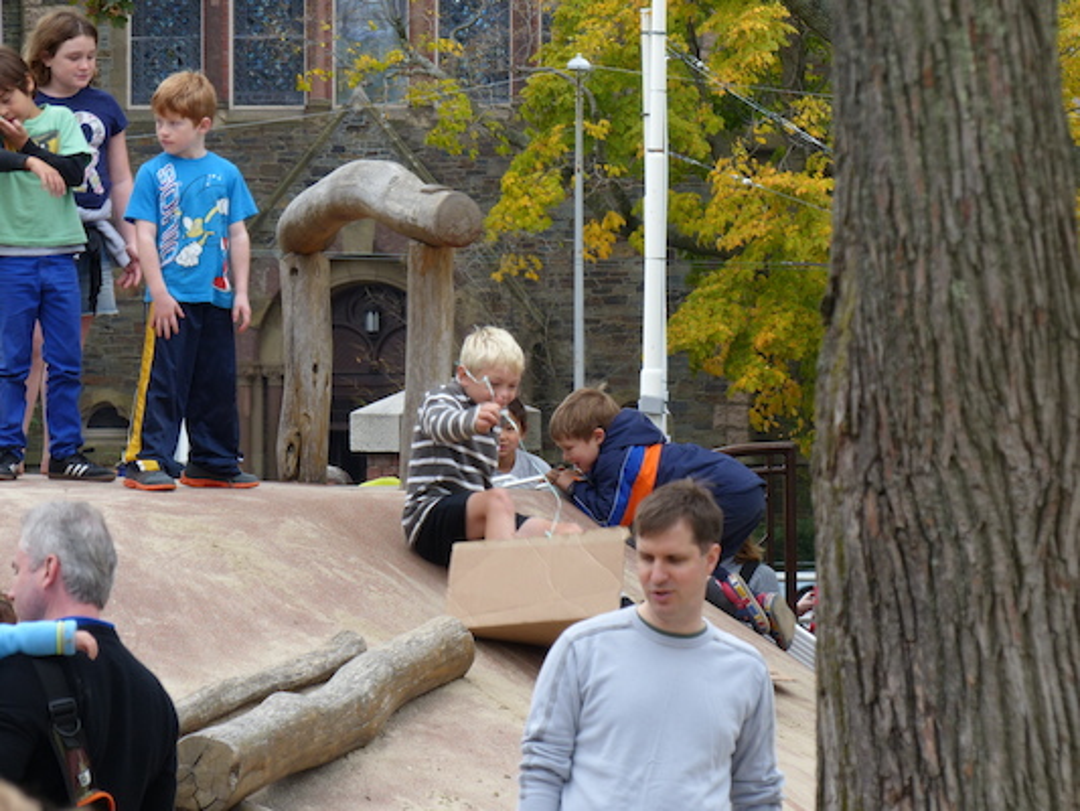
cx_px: 540
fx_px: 10080
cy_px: 406
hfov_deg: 6.1
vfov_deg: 4.6
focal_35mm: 323
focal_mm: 58.2
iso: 100
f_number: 4
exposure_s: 1/200
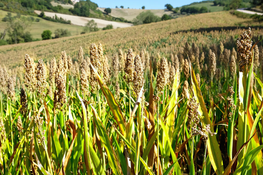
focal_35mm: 38
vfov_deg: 35.1
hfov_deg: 50.7
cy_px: 88
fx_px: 278
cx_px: 132
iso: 400
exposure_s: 1/500
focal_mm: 25.4
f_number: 8
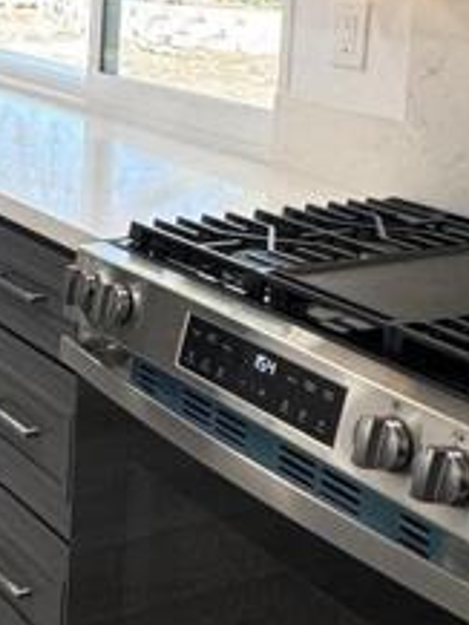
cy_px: 6
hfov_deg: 20.1
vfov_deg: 27.7
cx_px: -173
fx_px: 1191
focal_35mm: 66
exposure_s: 1/120
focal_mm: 2.22
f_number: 2.2
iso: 160
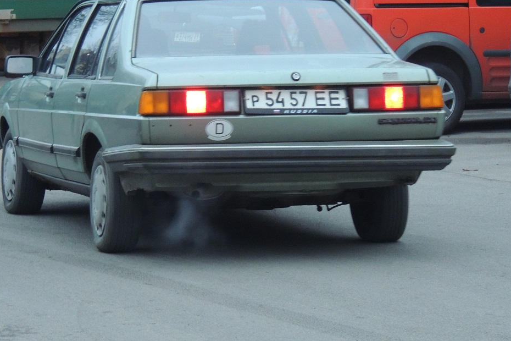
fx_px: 2952
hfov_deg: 9.9
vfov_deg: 6.6
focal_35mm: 208
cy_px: 140
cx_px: 218
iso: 800
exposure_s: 1/20
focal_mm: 27.6
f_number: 4.4
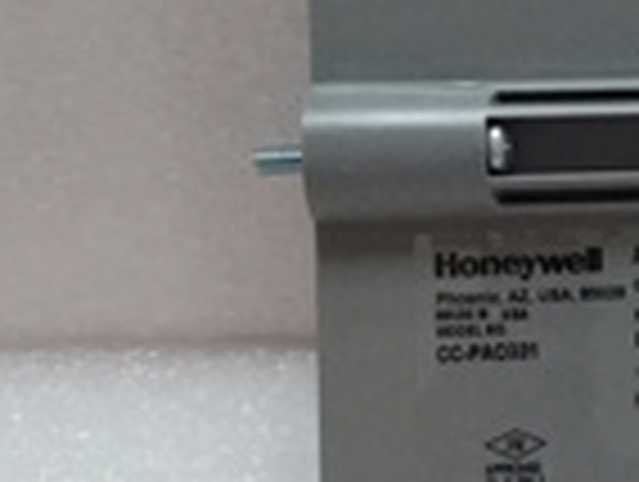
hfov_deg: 19.5
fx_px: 1757
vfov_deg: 15.6
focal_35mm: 95
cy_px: 178
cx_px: 747
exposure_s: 1/33
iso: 889
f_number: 2
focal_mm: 3.79
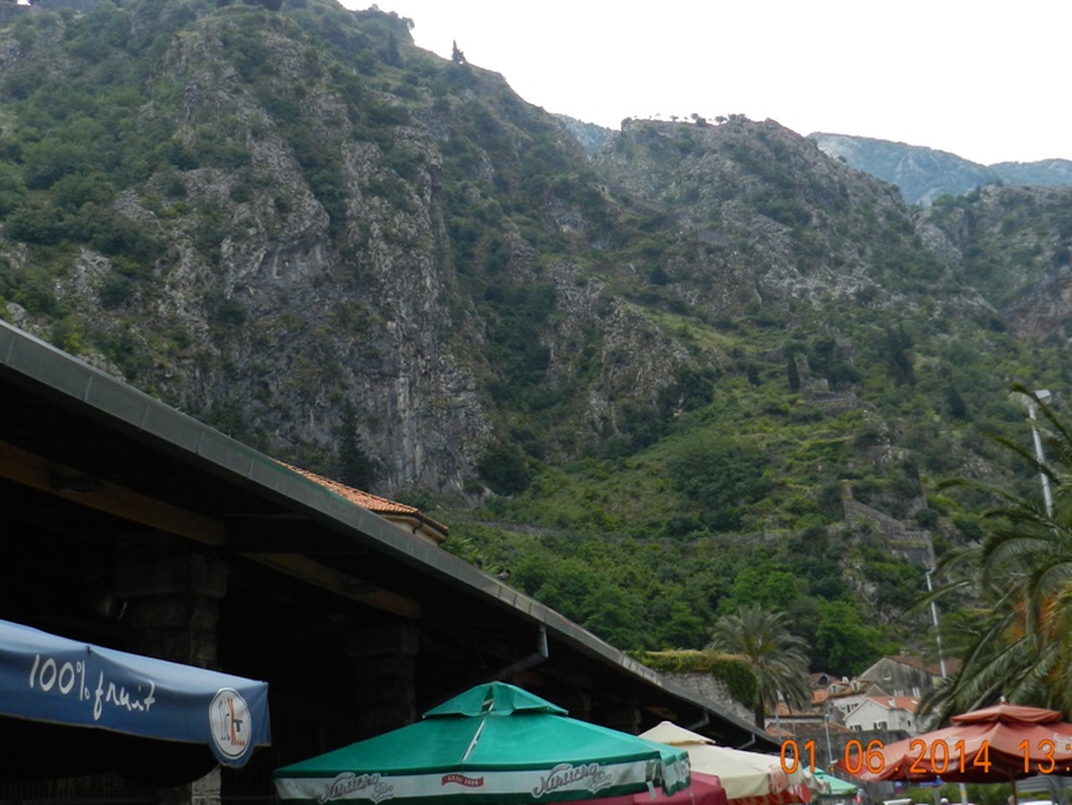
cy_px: 346
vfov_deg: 29.7
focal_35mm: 49
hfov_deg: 38.9
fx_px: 1518
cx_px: 513
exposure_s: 1/640
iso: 160
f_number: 4
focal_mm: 6.7
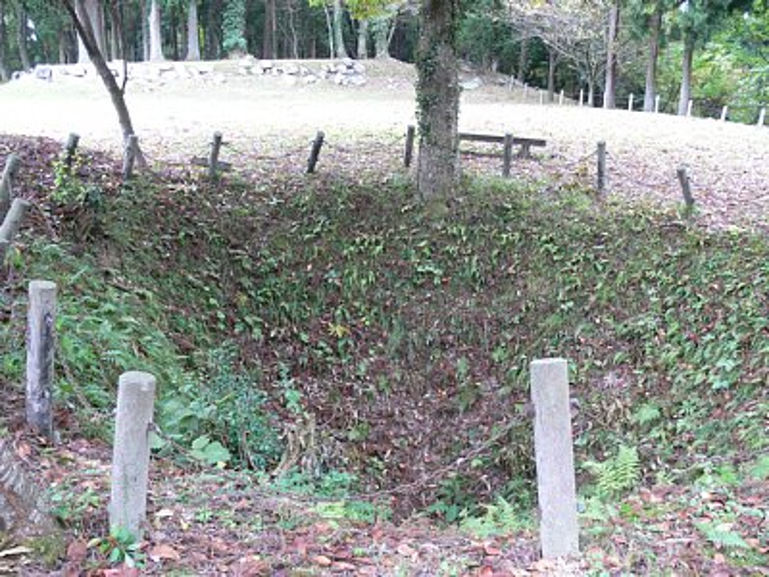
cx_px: 384
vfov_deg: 40.7
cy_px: 288
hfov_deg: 52.6
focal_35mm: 35
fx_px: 778
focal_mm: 7.4
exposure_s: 1/30
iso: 100
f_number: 2.8
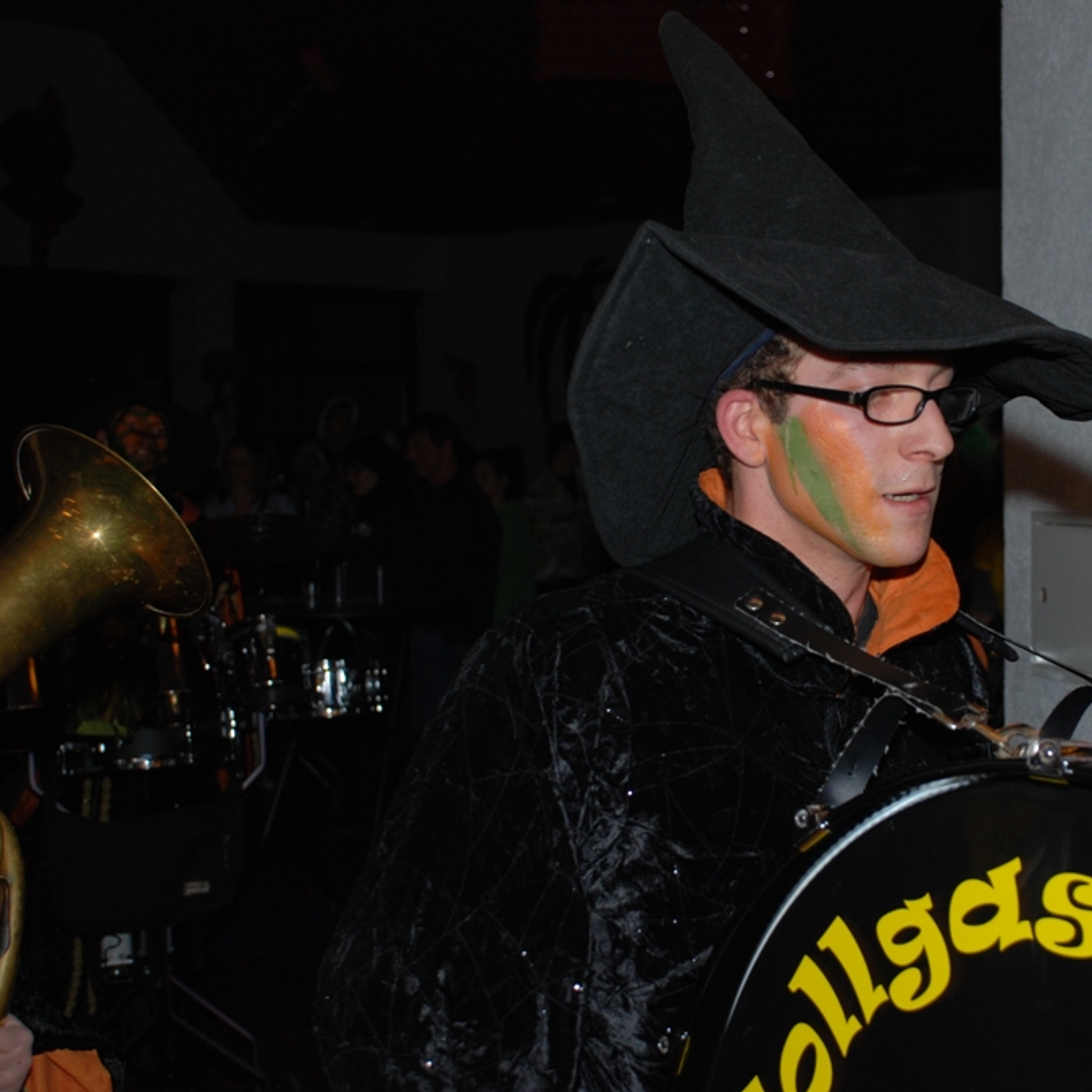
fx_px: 2414
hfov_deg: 25.2
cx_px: 809
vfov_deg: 25.5
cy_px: 540
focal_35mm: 68
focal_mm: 35
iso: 200
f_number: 4.5
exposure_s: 1/60
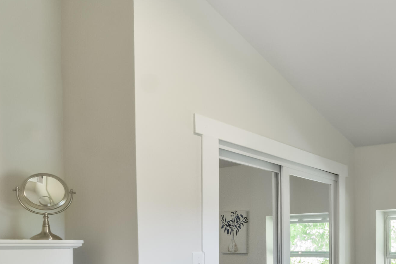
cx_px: 363
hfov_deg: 49.2
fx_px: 374
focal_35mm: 34
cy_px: 248
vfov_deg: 36.0
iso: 800
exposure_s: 1/13
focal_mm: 10
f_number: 8
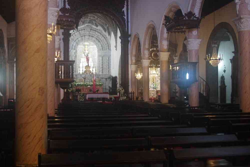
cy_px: 84
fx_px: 292
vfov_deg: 31.9
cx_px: 125
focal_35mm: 42
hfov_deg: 46.4
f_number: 4
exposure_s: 1/13
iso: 3200
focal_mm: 28
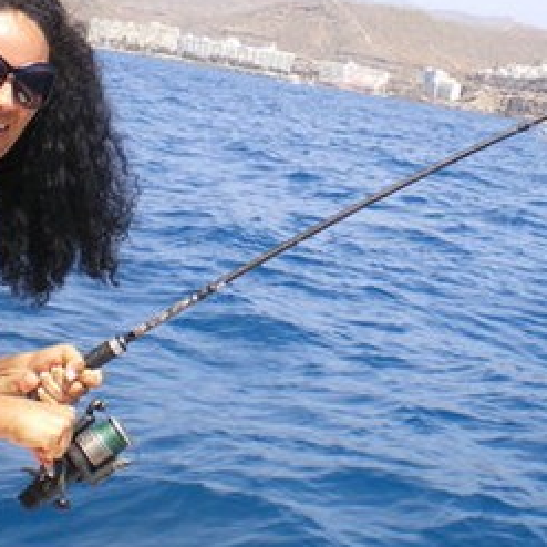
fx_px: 1448
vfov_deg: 21.1
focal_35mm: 81
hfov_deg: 21.4
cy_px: 102
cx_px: 328
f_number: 4.6
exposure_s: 1/320
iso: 50
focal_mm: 6.3
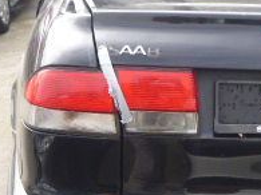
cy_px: 92
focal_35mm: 82
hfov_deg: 23.2
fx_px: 618
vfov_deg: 18.0
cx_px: 237
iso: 200
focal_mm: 4.5
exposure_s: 1/250
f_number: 3.9
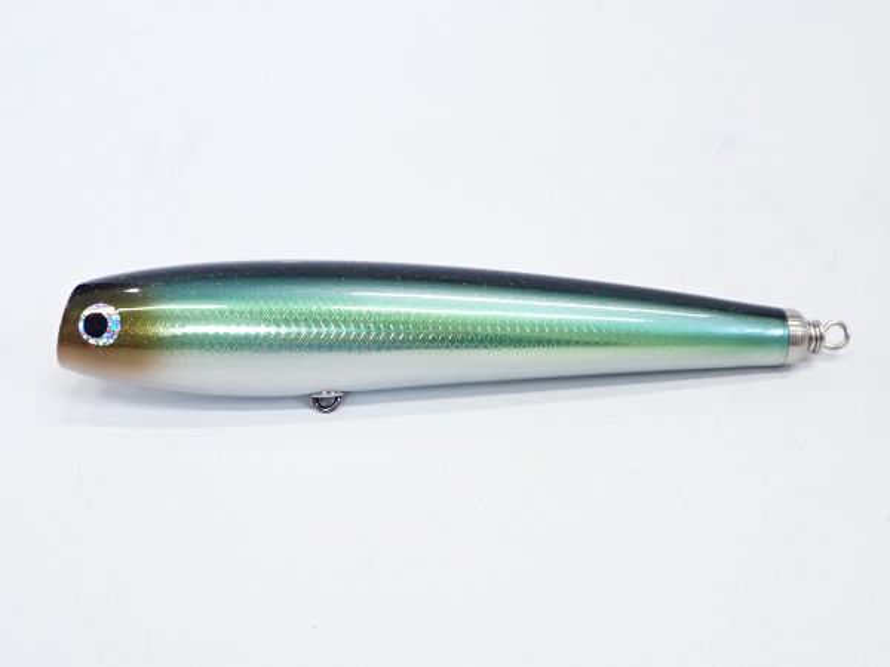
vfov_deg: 44.2
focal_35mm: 32
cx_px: 445
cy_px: 334
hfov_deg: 56.8
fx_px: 823
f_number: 2.4
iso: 250
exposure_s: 1/125
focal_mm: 5.79
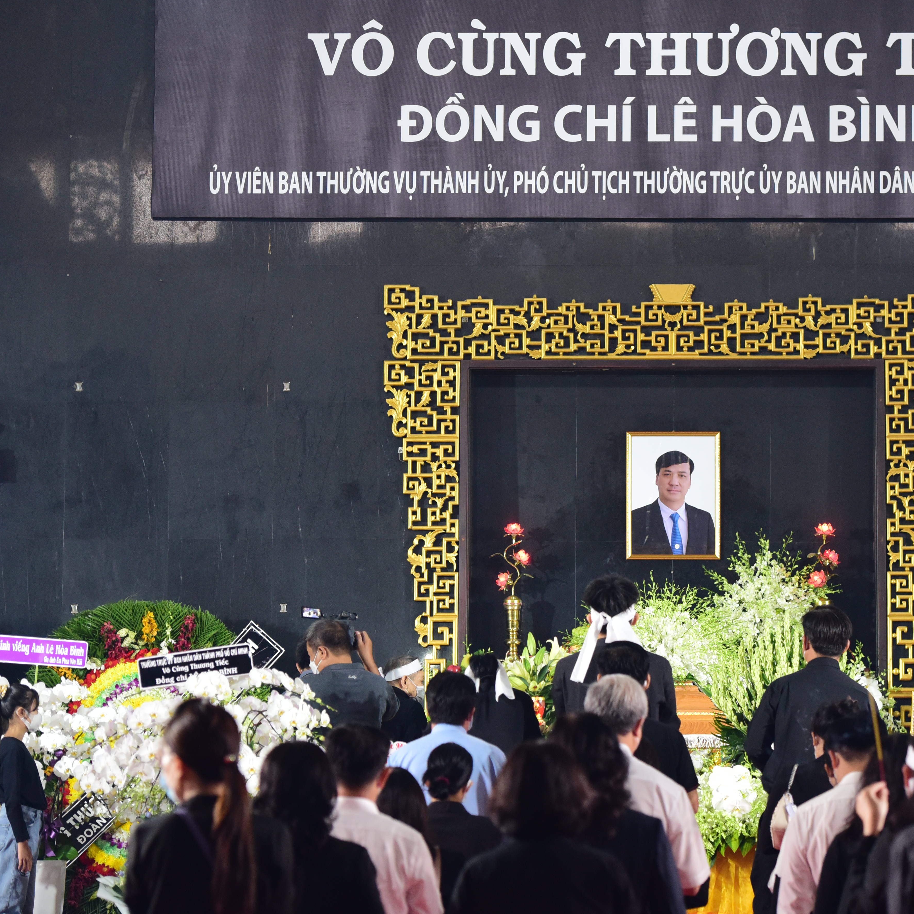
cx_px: 629
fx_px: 4332
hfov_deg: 12.0
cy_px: 461
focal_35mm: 145
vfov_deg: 12.0
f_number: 4
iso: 2000
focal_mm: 100
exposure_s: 1/200
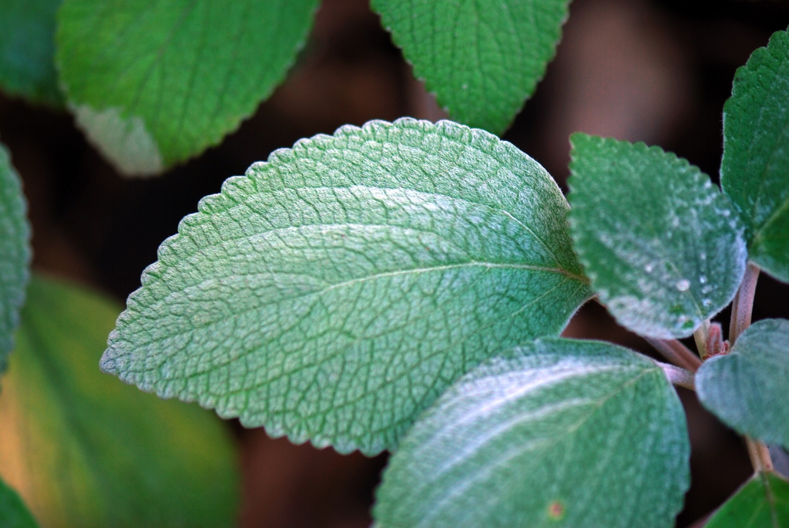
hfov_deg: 13.0
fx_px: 3455
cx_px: 394
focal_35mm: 158
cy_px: 264
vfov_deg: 8.7
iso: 100
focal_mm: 105
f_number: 3.2
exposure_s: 1/50
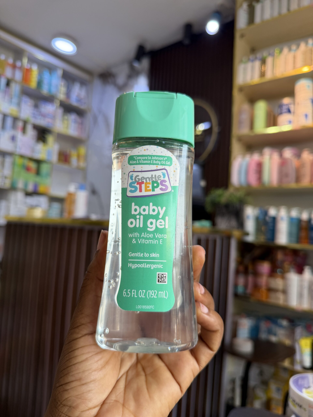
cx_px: 156
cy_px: 208
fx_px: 289
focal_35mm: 24
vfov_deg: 71.6
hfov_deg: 56.8
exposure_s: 1/221
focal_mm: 6.76
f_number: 1.78
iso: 80
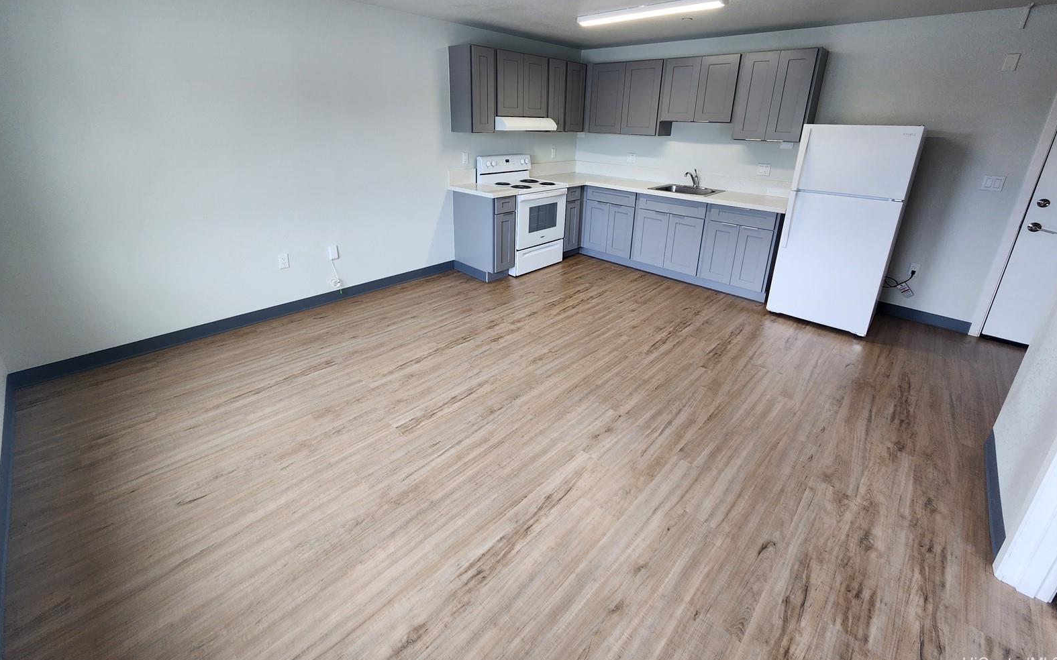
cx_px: 525
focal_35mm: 14
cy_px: 268
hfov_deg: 105.3
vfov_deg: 77.8
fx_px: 403
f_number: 2.2
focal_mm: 2.2
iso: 80
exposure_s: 1/60
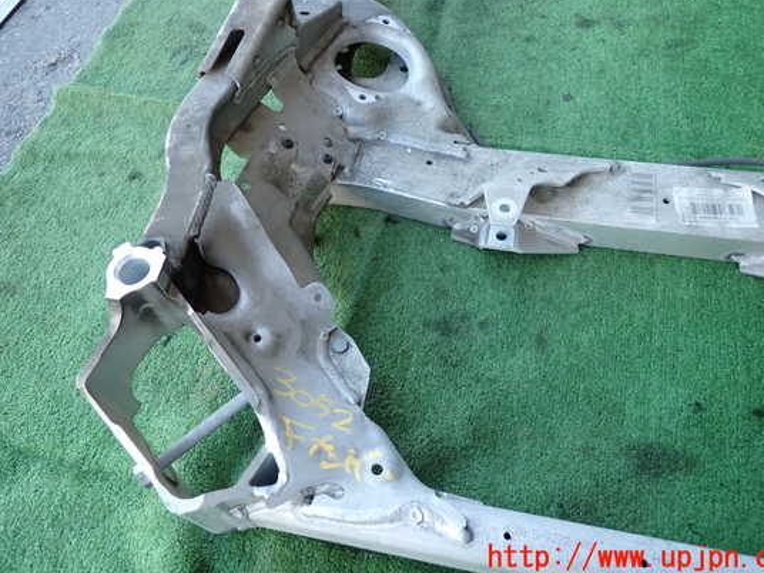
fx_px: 618
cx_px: 382
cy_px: 255
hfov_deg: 63.4
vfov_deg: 49.7
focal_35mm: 28
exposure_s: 1/125
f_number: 2
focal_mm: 4.5
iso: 160
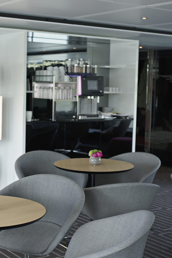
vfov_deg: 28.8
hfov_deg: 19.5
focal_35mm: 70
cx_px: 71
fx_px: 501
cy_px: 136
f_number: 4
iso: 200
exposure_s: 1/160
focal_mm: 35
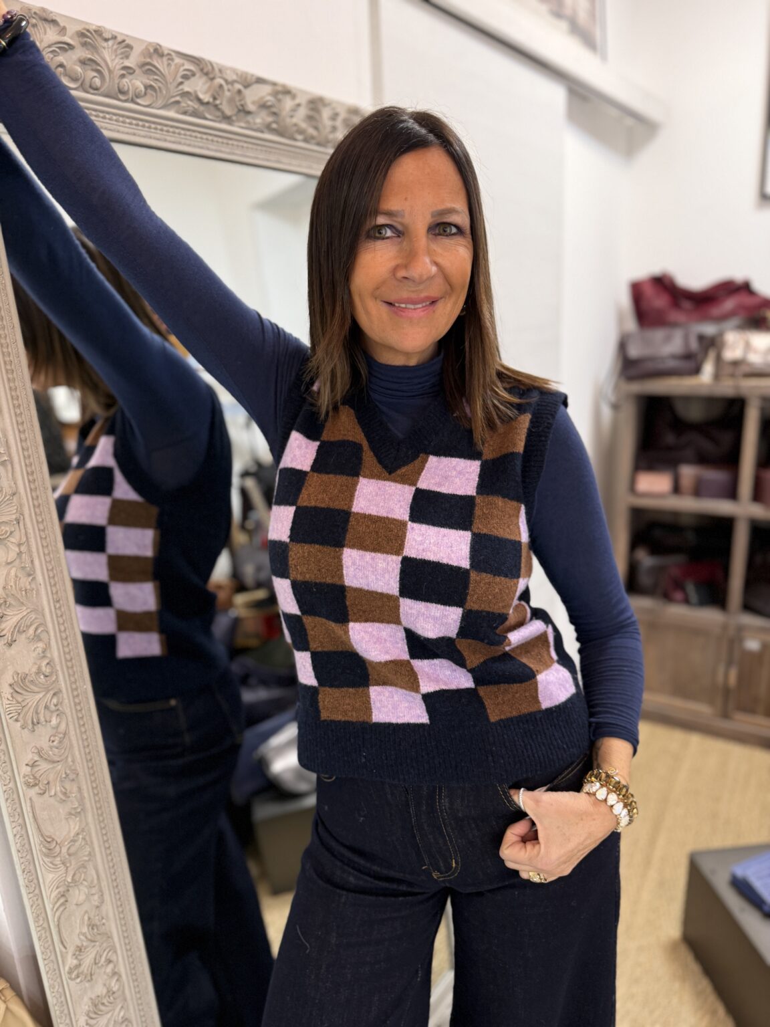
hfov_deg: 56.8
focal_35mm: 24
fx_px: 712
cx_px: 385
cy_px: 514
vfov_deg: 71.6
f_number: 1.78
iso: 200
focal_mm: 6.76
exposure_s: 1/50
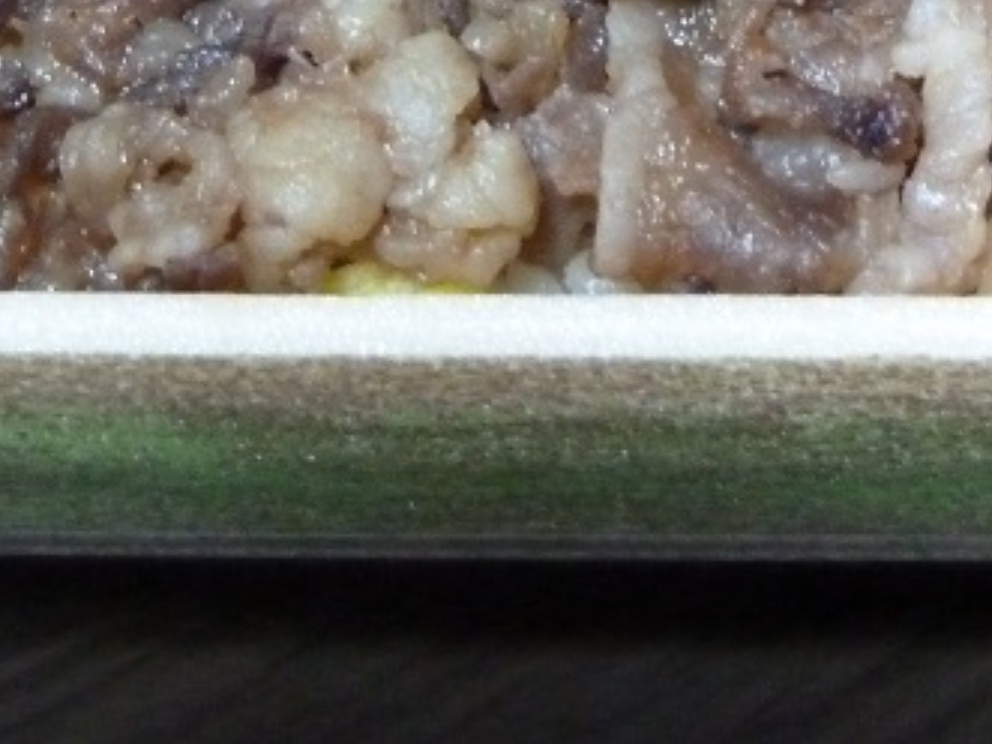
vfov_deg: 10.9
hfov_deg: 14.4
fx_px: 3810
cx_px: 1202
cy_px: -189
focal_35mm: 133
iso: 800
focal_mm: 7.3
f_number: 3.7
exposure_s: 1/15
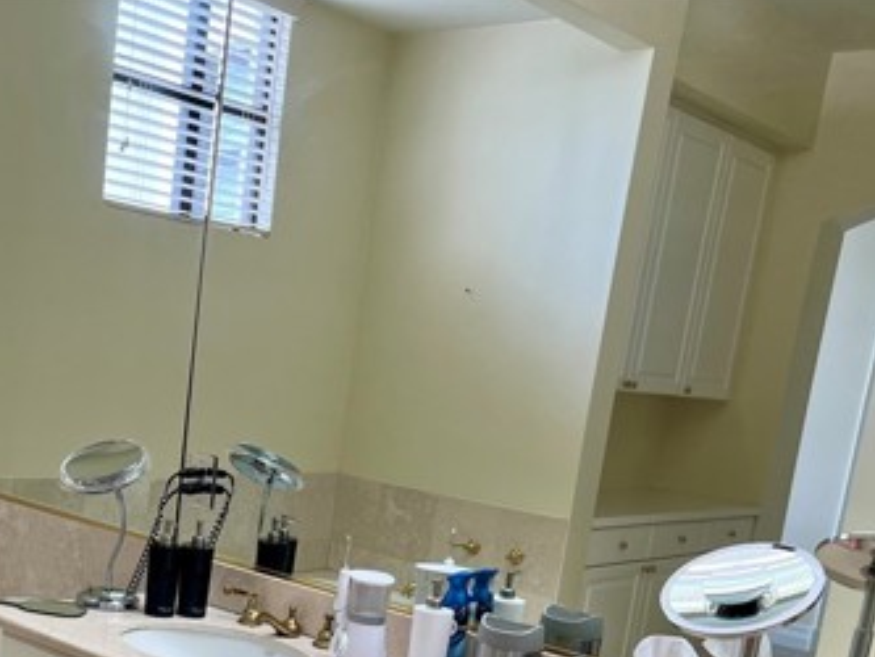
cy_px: 620
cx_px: 229
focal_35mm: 50
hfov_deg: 37.3
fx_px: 1264
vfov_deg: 27.8
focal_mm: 5.7
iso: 64
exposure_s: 1/120
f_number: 1.5
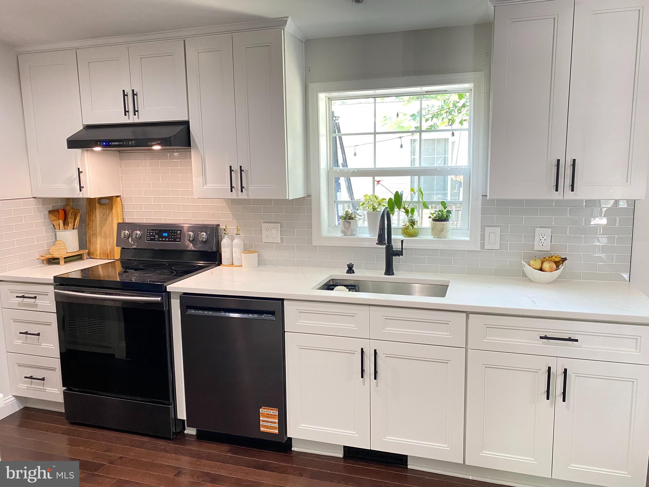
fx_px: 487
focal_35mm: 26
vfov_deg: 53.1
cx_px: 324
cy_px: 244
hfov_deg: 67.3
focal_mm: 4.25
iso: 250
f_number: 1.8
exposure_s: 1/60
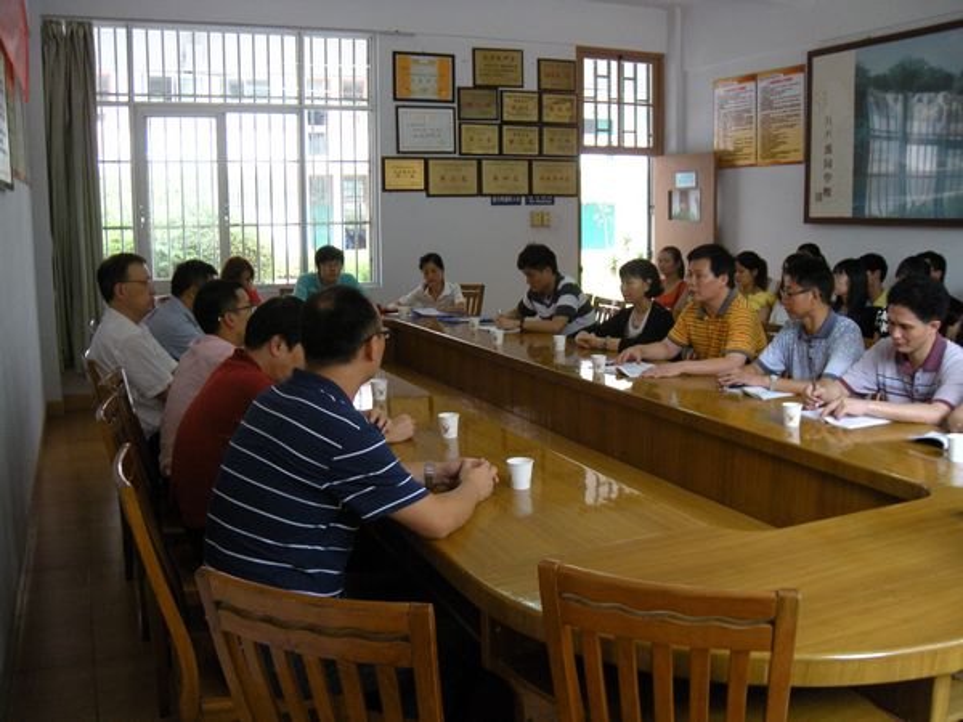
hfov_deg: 52.6
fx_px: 974
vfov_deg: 40.7
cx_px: 482
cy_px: 361
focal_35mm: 35
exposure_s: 1/61.4
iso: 170
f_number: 3.8
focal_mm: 5.9
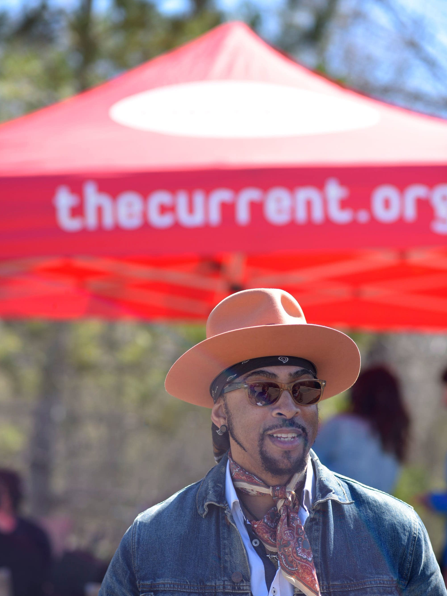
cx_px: 223
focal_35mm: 92
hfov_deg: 16.1
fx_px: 1584
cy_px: 332
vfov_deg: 21.3
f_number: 2.8
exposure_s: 1/800
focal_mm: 85
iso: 100
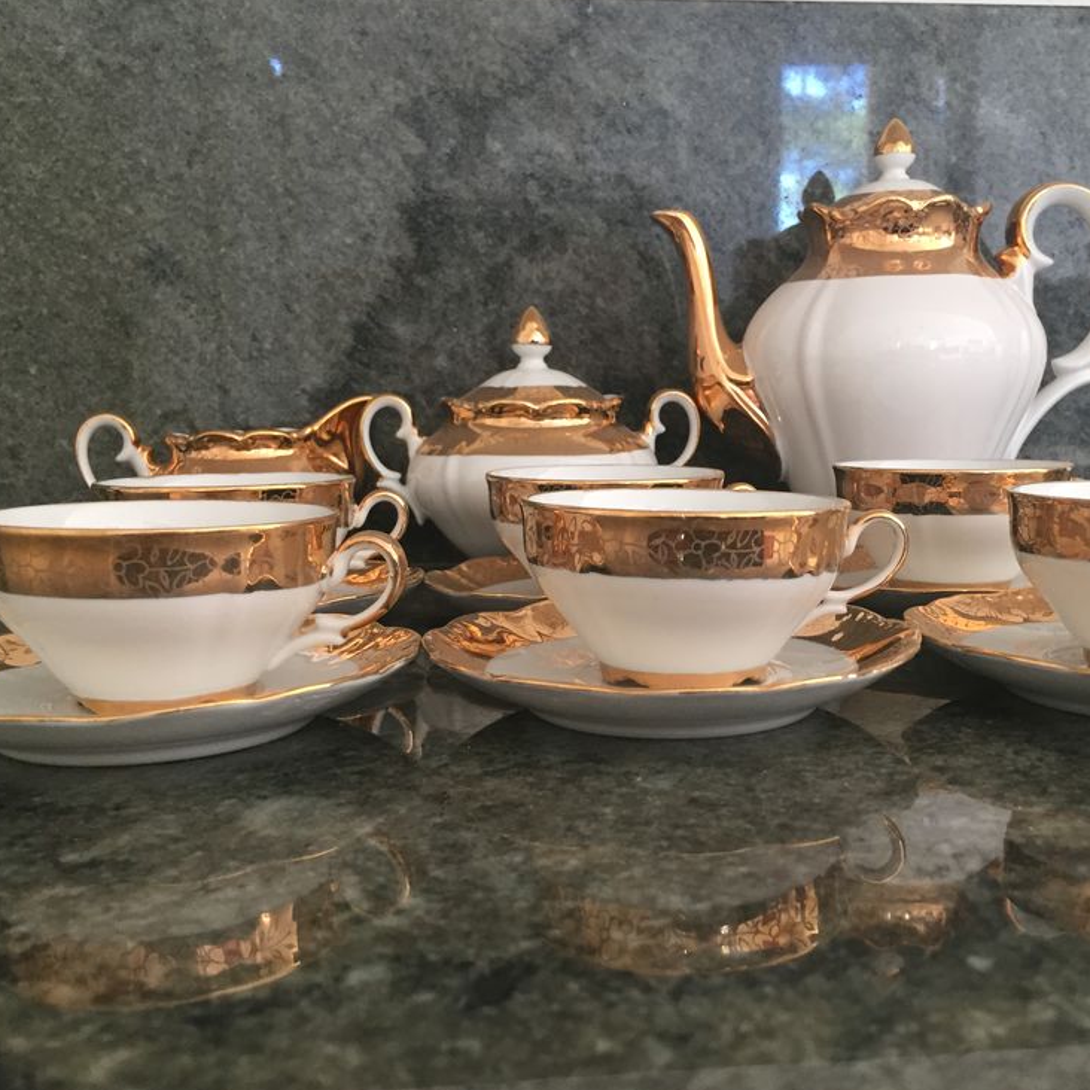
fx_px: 1247
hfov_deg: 47.1
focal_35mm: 35
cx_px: 631
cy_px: 551
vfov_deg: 47.2
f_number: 2.2
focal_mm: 4.15
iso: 160
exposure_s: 1/33
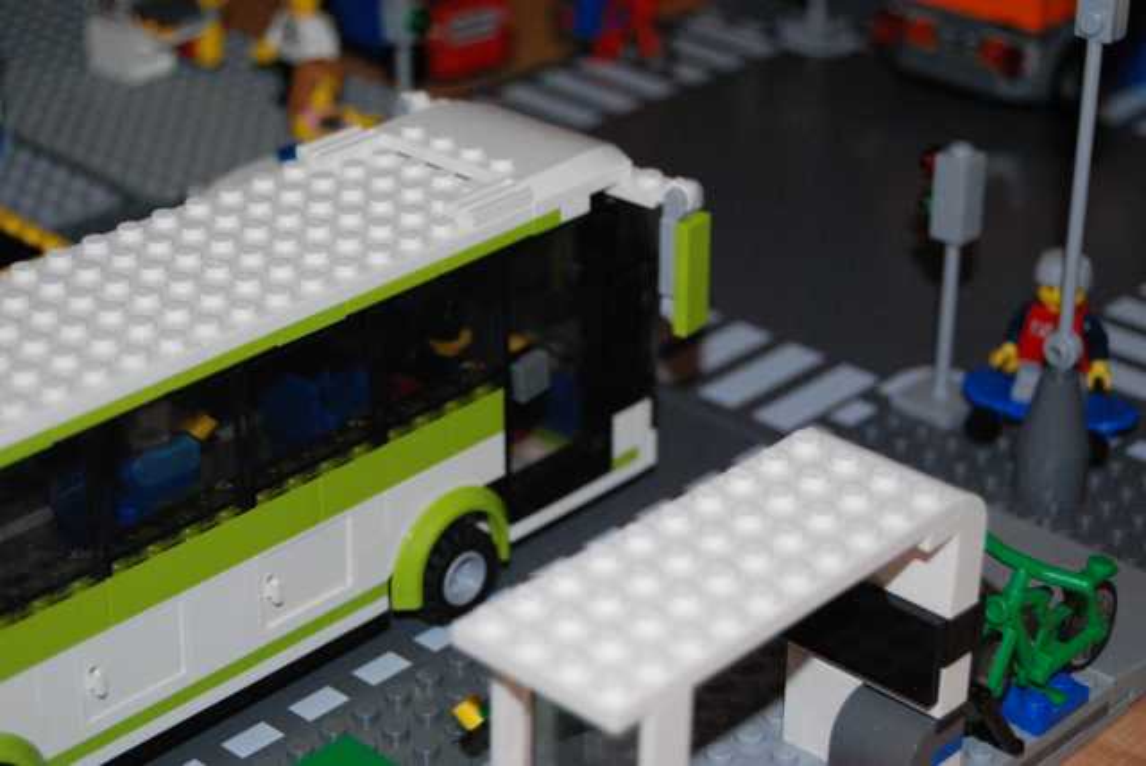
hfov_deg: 24.6
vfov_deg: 16.6
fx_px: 2629
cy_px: 383
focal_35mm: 82
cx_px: 573
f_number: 5.6
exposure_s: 1/60
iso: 1600
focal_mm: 55
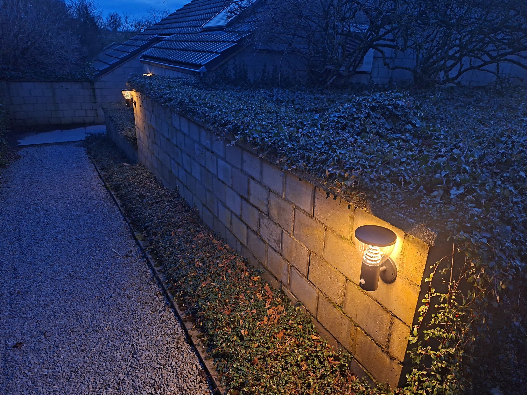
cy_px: 198
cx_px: 264
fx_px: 350
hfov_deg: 73.9
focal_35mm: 23
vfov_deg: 58.9
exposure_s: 1/20
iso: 1000
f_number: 1.8
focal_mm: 5.54
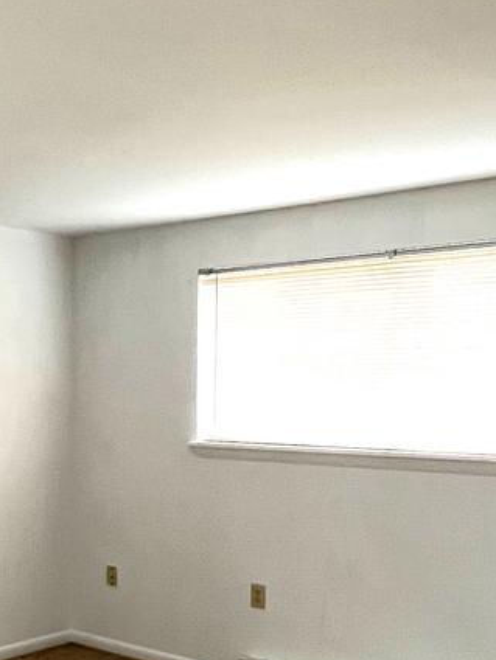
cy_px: 404
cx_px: -163
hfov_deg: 26.0
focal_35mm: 47
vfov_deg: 40.2
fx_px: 897
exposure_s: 1/81
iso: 250
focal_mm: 1.57
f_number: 1.8
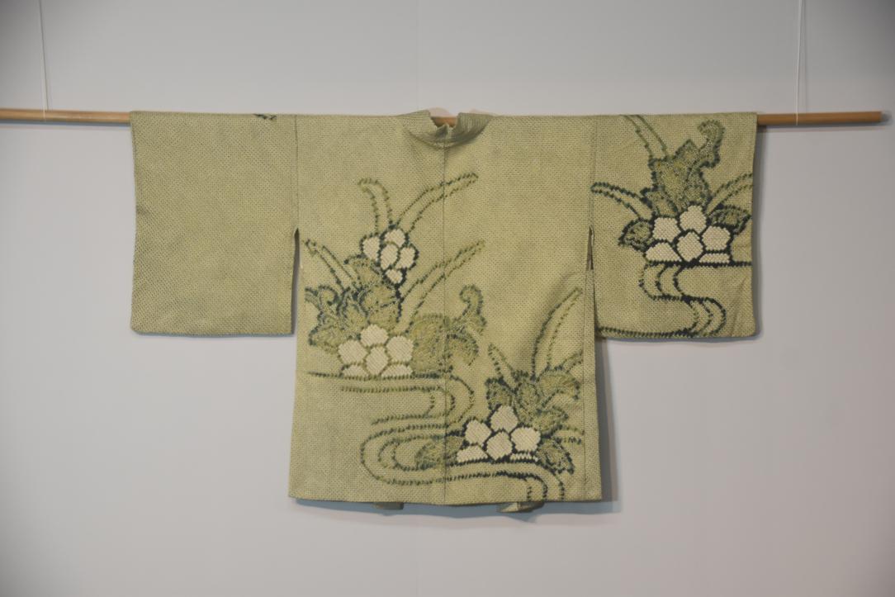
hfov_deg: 21.9
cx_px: 448
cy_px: 298
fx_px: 2312
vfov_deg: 14.7
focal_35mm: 93
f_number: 5
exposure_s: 1/60
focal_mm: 62
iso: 720
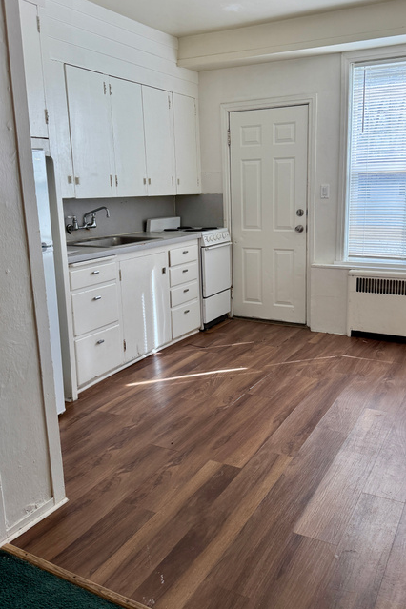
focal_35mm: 30
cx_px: 227
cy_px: 286
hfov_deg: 43.5
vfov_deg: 61.9
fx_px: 507
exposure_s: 1/225
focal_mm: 6.76
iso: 125
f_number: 1.78
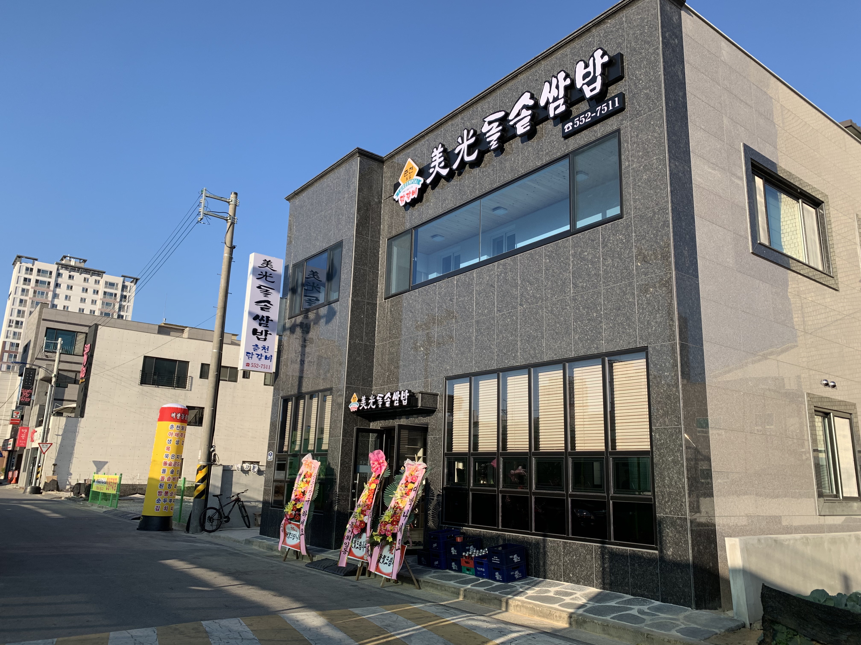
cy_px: 322
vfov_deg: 53.1
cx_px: 430
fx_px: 647
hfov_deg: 67.3
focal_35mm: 26
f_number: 1.8
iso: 25
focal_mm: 4.25
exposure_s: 1/1314
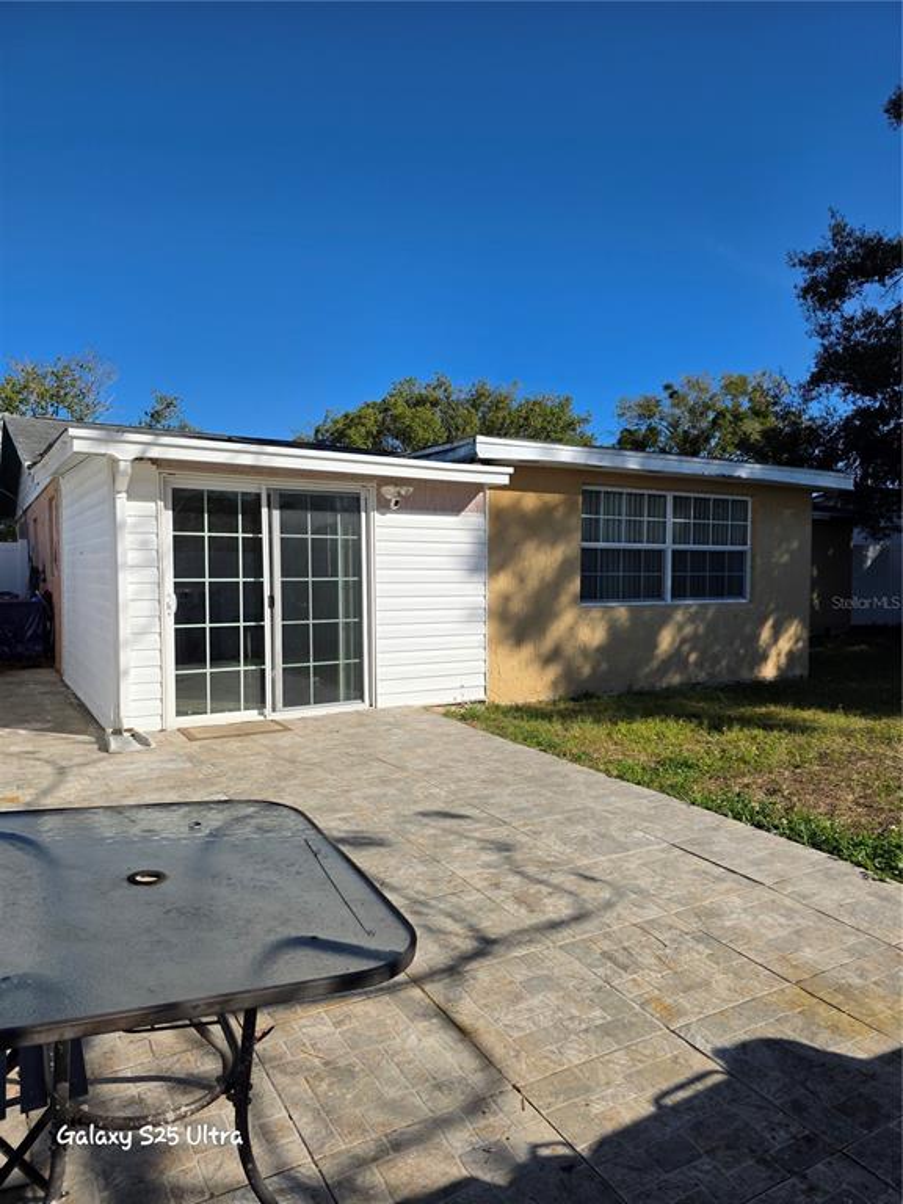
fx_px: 800
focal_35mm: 23
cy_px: 602
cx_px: 452
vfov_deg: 73.9
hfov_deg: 58.9
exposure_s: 1/7944
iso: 64
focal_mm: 6.3
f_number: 1.7
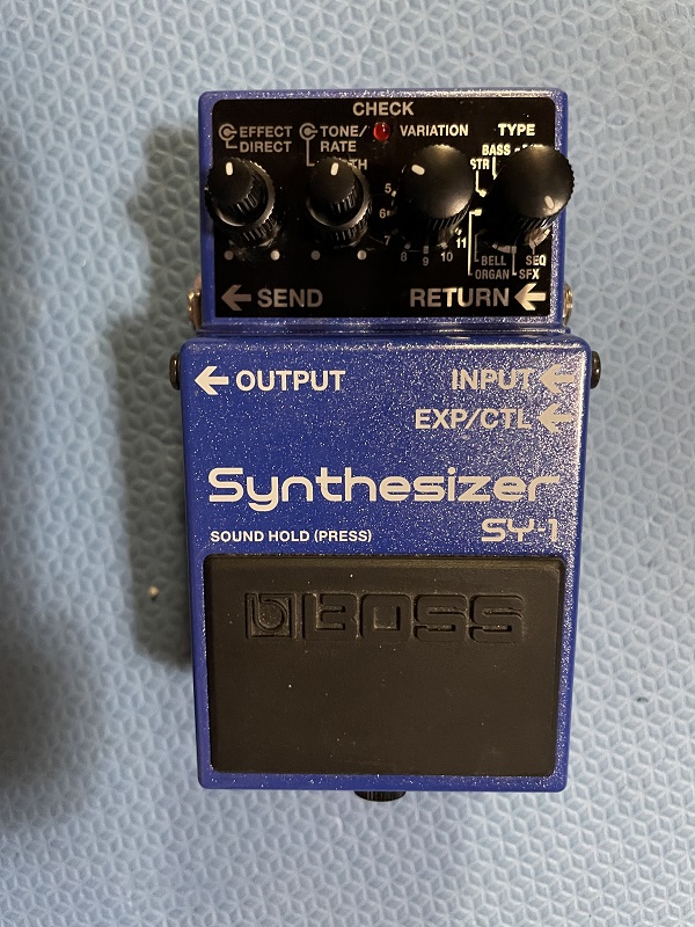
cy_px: 464
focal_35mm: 26
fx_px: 696
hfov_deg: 53.1
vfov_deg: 67.3
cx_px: 348
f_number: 1.6
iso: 800
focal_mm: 4.2
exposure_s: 1/30
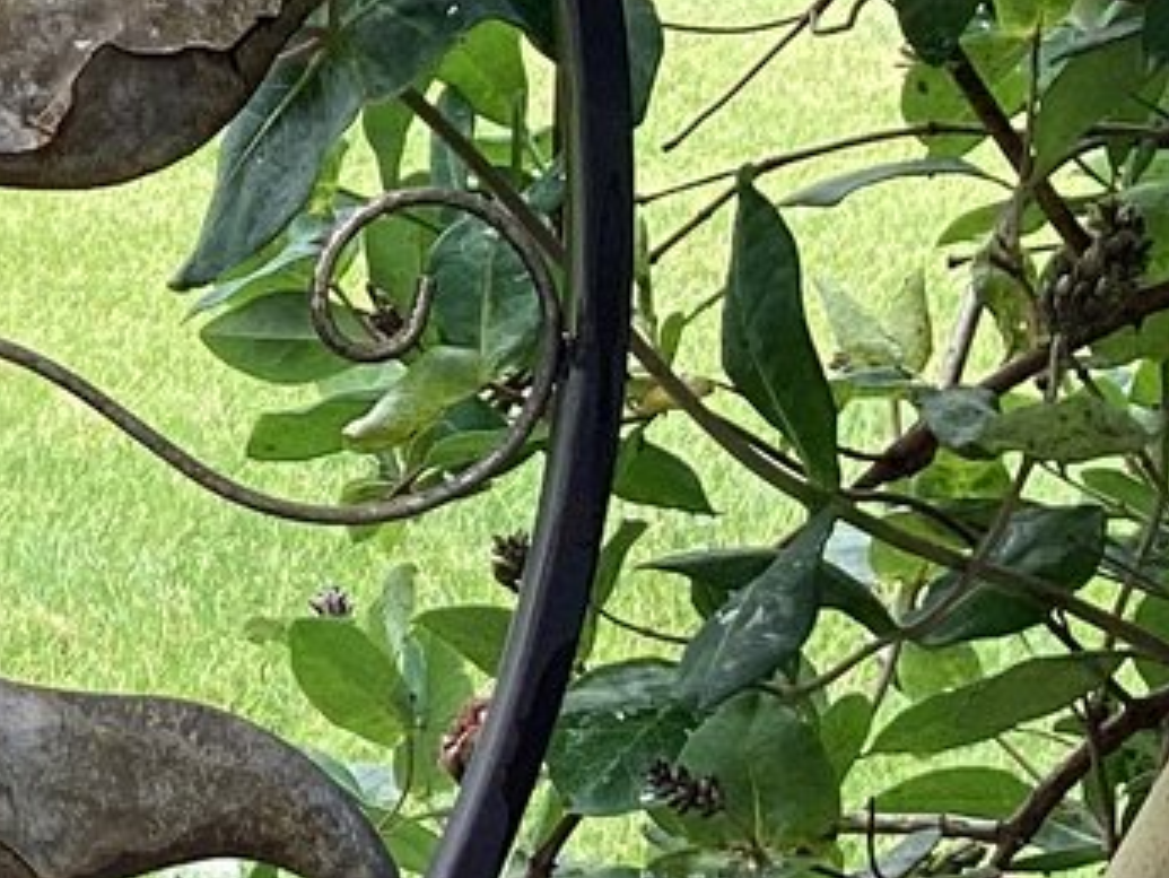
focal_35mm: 136
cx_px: -1086
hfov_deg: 12.8
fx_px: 4594
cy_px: 270
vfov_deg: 10.9
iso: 25
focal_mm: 3.3
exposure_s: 1/177
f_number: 2.4
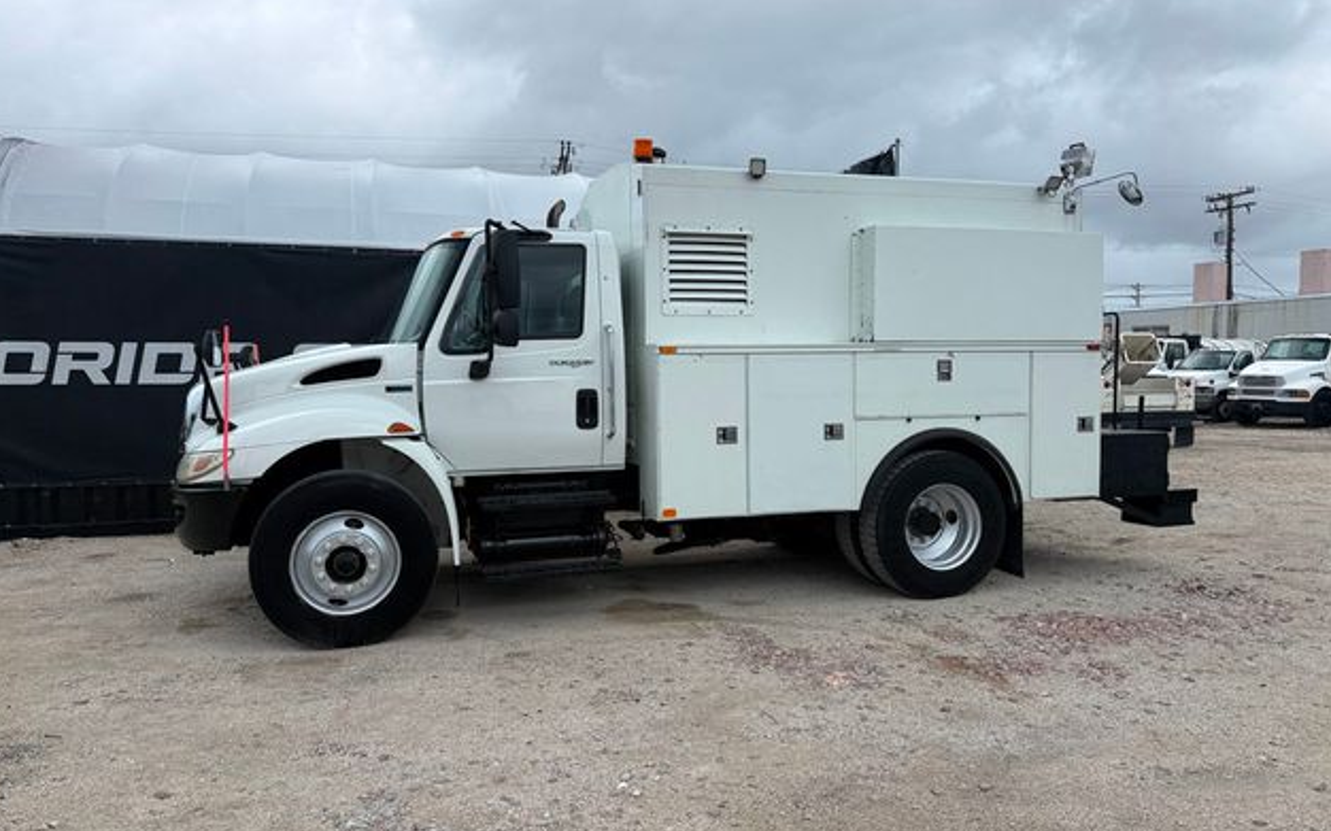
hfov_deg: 70.4
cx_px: 657
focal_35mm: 26
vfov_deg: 47.6
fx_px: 943
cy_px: 436
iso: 80
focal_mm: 6.76
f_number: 1.78
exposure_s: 1/1855
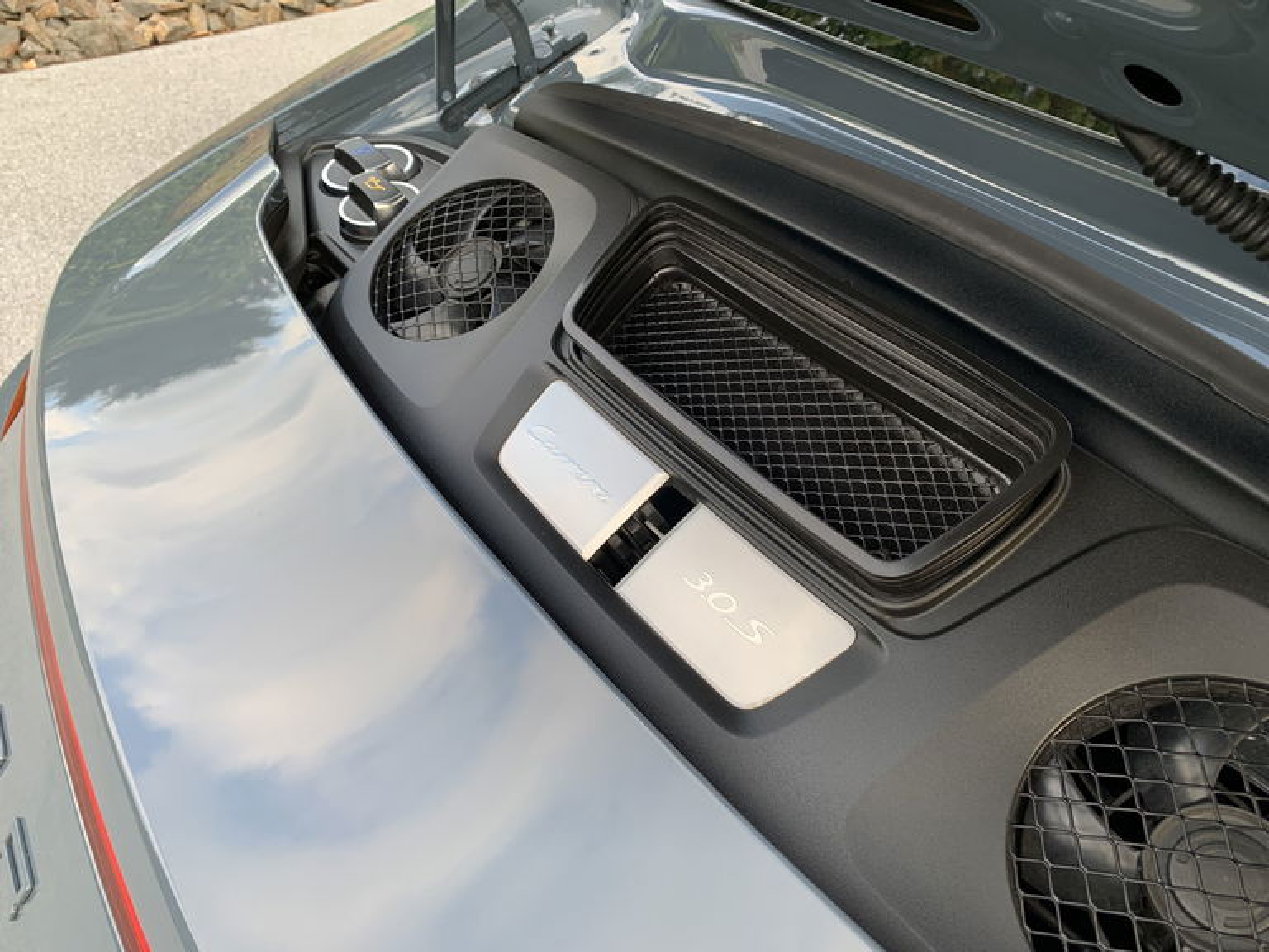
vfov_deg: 53.1
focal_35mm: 26
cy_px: 476
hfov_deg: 67.3
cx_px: 634
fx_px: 953
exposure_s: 1/121
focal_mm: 4.25
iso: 40
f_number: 1.8
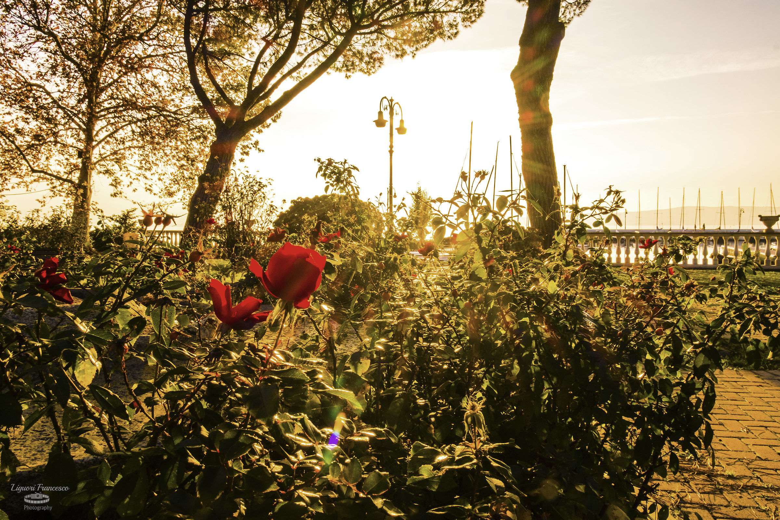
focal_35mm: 27
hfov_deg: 67.4
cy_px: 260
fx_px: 585
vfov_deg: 47.9
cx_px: 390
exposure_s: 1/30
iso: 200
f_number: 20
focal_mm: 18
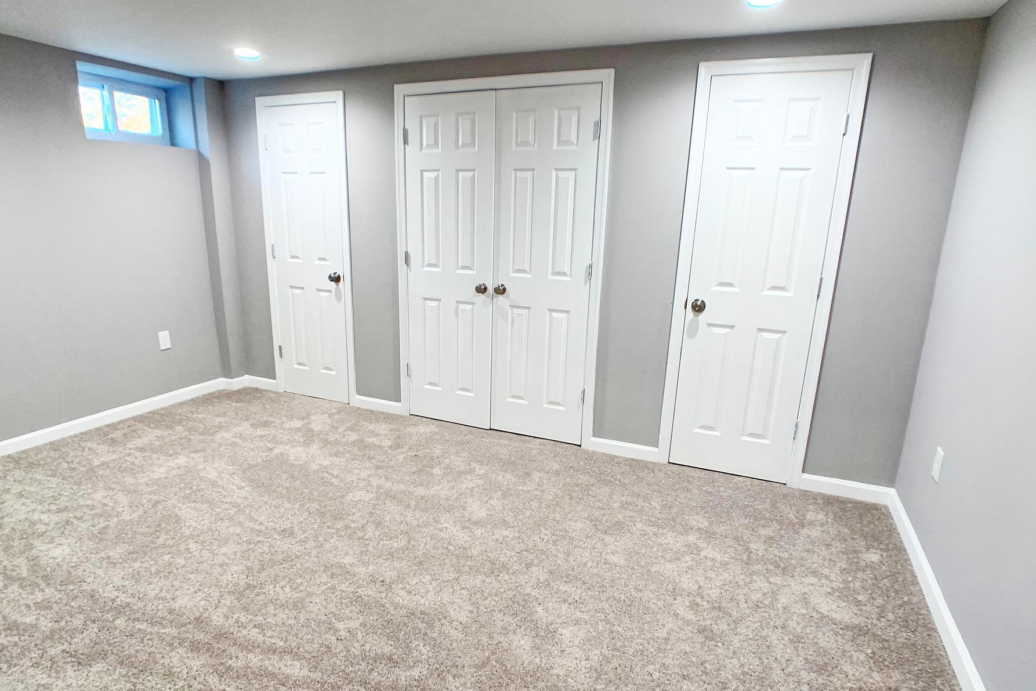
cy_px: 385
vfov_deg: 42.3
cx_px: 501
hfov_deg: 60.3
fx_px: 892
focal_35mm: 31
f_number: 1.8
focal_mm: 4.3
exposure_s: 1/60
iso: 100
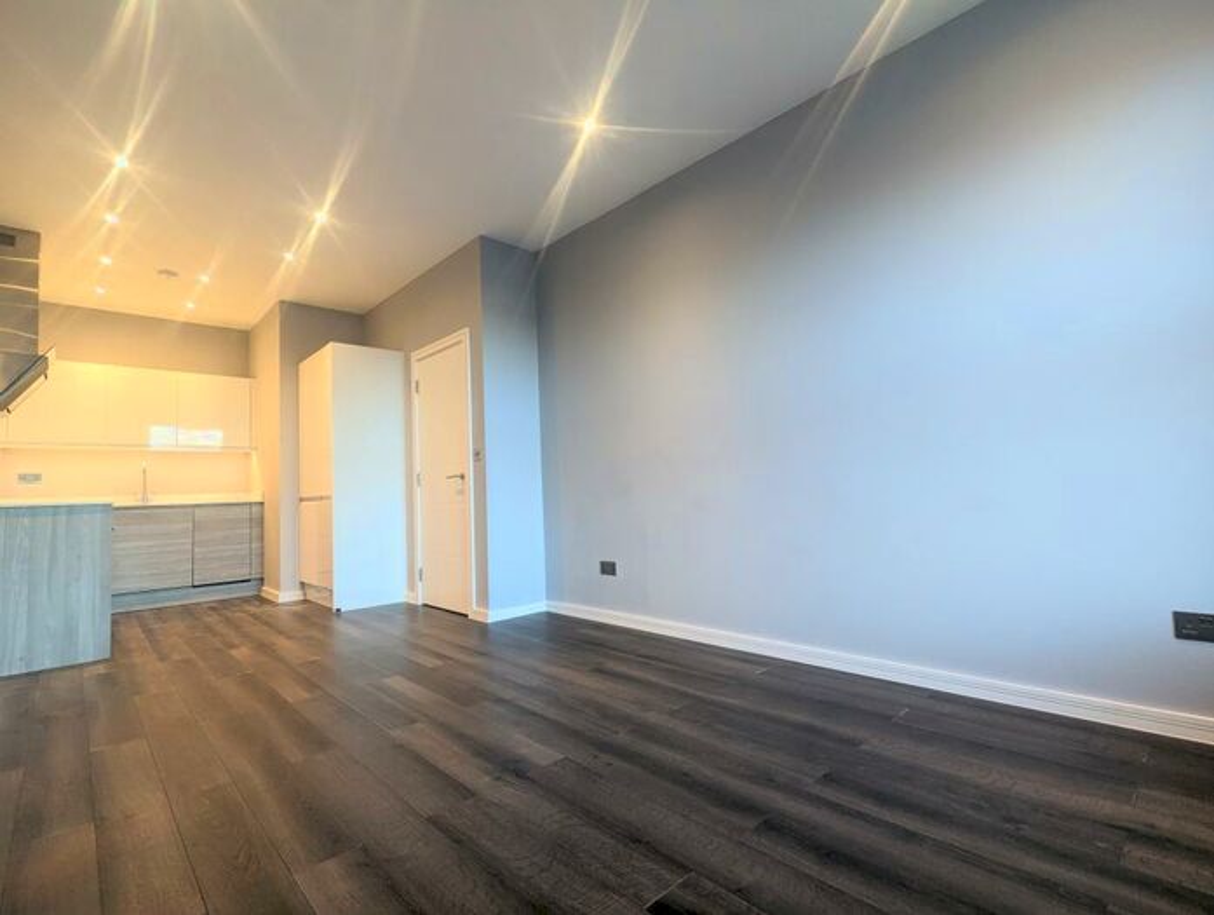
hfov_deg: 94.4
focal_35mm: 16
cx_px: 607
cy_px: 458
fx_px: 562
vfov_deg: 78.3
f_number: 2.2
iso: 75
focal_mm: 2.35
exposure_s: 1/23.8
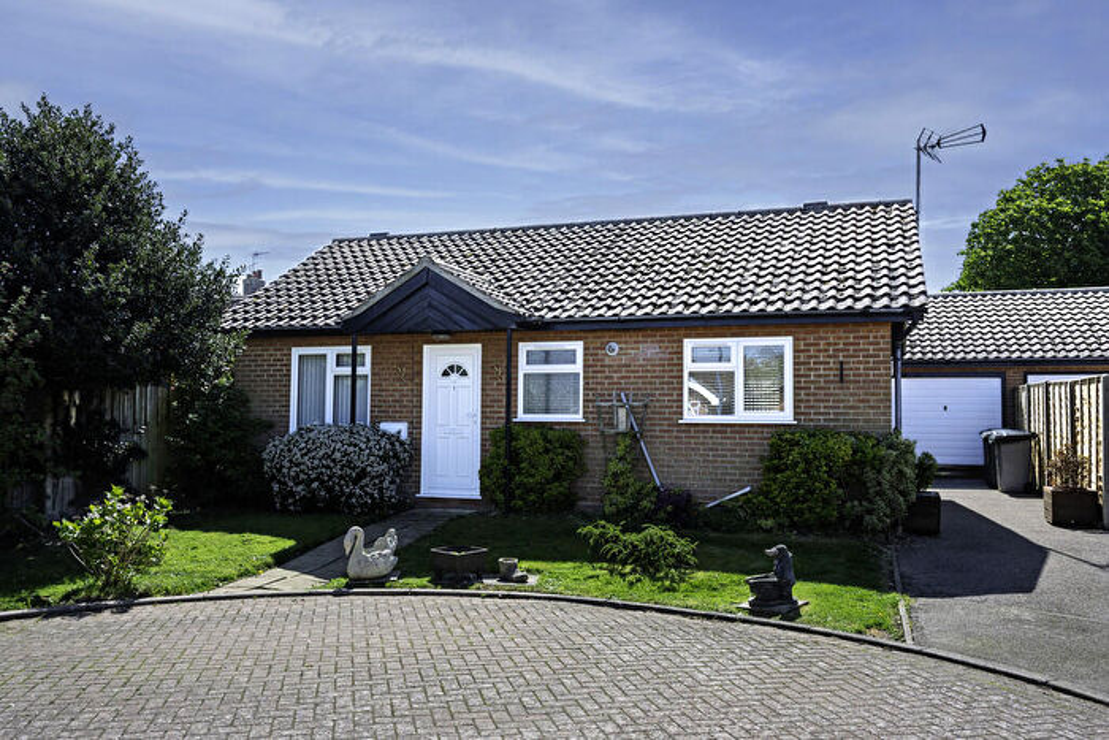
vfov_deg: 43.6
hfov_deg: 61.9
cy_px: 370
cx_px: 554
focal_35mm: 30
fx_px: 924
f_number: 8
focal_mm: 30
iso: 320
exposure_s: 1/500
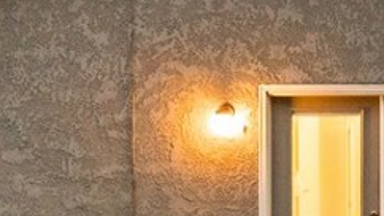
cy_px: 142
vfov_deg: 19.3
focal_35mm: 62
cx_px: 536
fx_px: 631
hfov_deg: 26.8
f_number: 2.8
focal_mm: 14
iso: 5000
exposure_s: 1/160
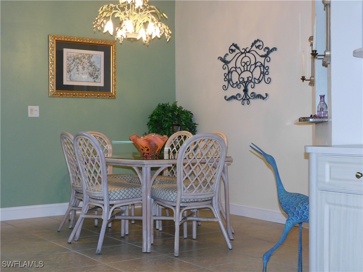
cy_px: 136
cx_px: 182
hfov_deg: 34.9
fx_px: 577
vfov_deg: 26.6
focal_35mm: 55
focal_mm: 9.9
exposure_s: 1/30
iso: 250
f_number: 4
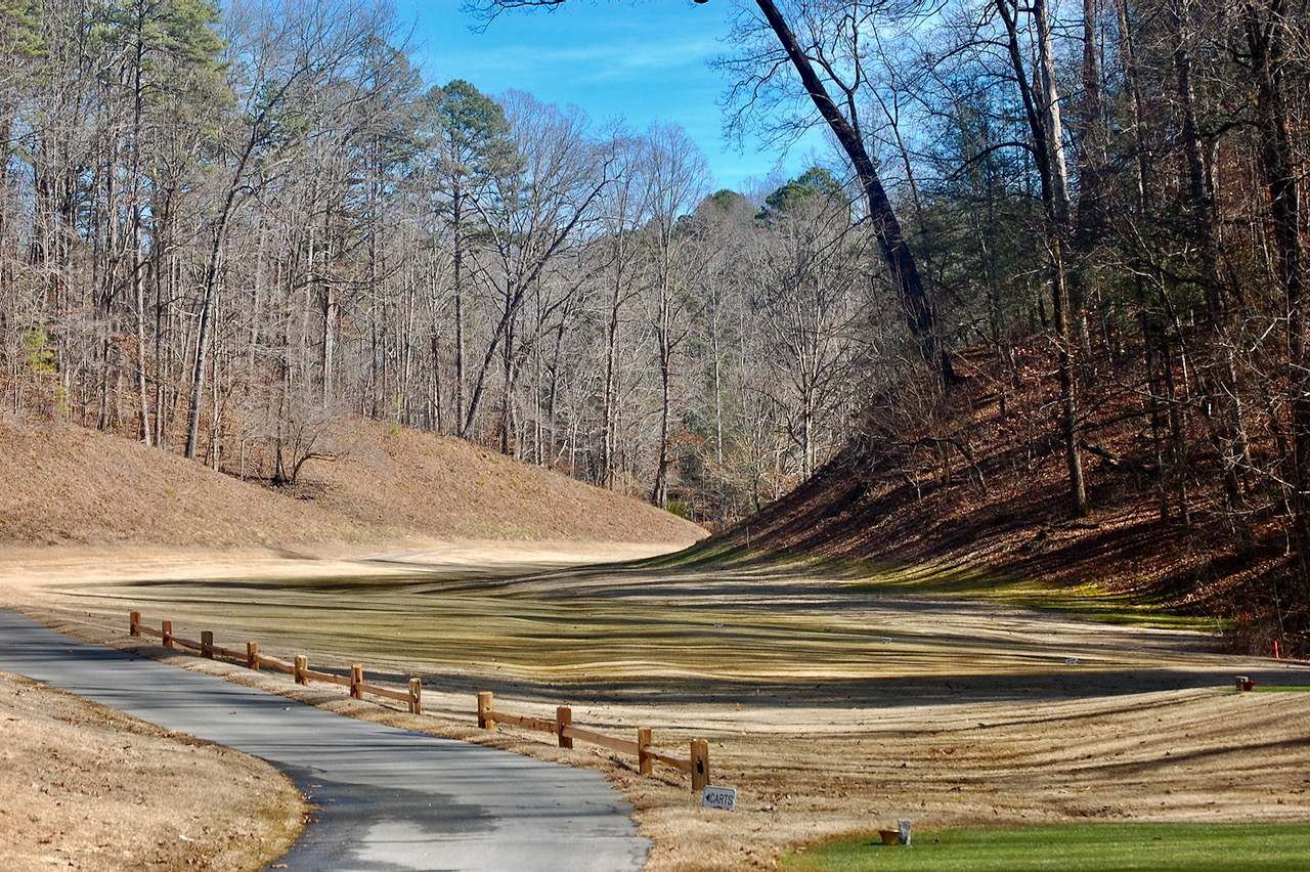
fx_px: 4255
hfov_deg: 17.5
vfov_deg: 11.7
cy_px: 436
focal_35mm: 117
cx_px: 655
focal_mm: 78
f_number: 9
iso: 400
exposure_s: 1/160
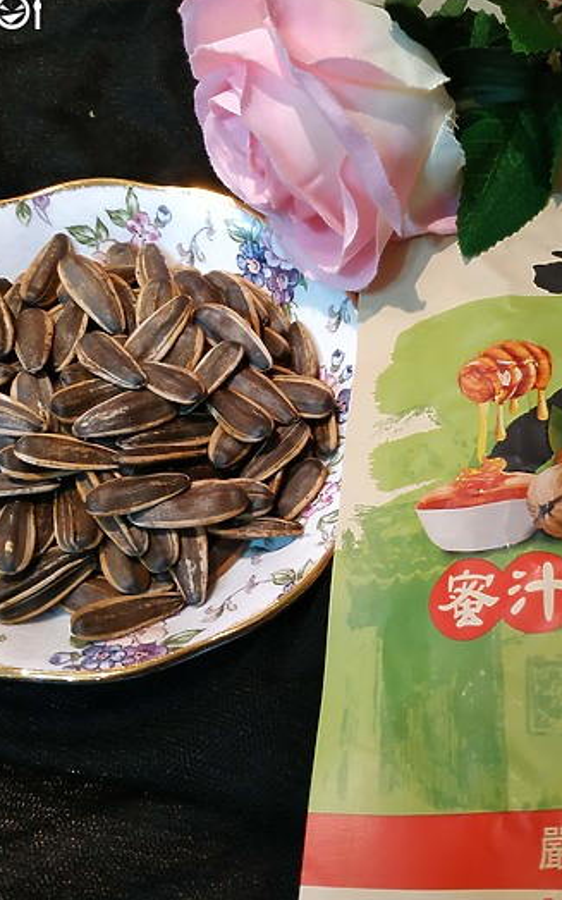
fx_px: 857
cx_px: 414
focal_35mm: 35
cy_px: 444
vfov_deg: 55.3
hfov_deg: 35.6
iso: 400
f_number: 1.9
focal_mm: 3.94
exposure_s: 1/20
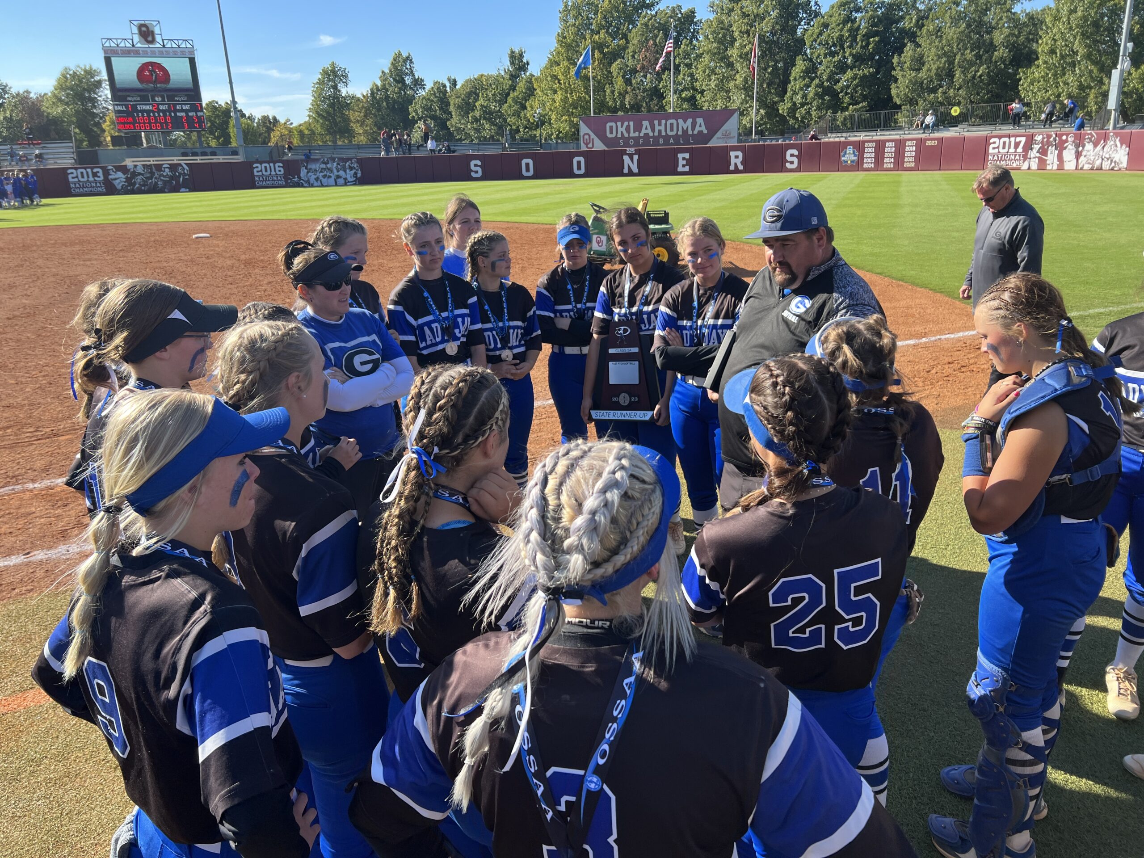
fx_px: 859
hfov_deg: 67.3
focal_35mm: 26
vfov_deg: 53.1
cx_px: 572
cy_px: 429
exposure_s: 1/1344
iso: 50
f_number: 1.5
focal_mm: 5.7
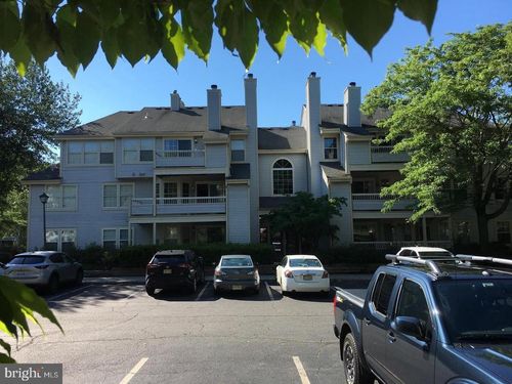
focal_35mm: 29
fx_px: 429
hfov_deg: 61.7
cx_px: 256
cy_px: 192
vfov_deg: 48.2
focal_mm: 4.15
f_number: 2.2
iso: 25
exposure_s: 1/999
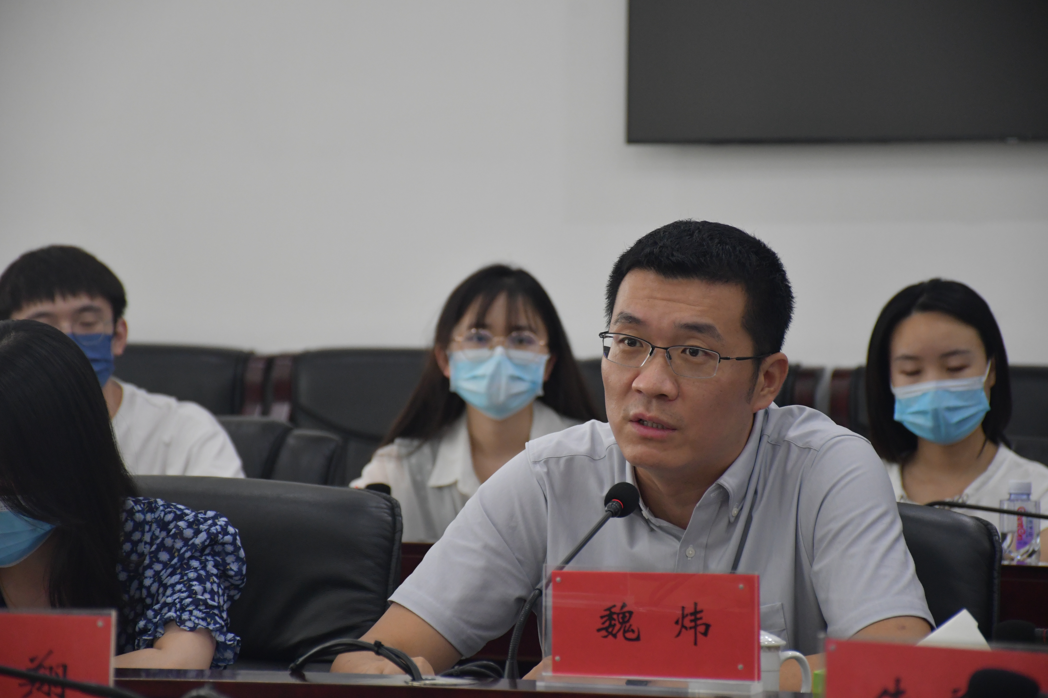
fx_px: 4366
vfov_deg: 9.1
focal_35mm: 150
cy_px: 349
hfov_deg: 13.7
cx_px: 524
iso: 1600
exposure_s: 1/125
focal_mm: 100
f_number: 5.6
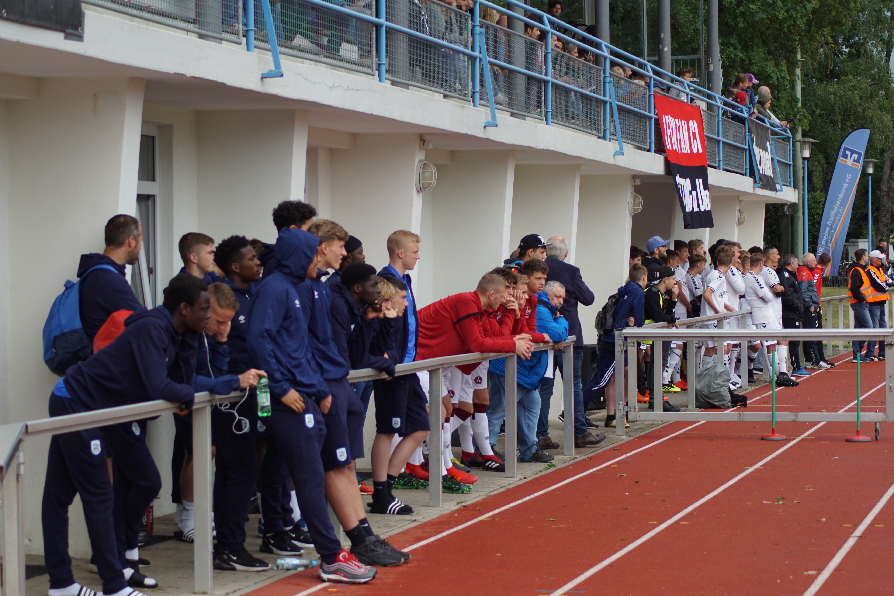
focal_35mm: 105
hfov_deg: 19.5
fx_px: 2607
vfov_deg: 13.0
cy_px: 298
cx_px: 447
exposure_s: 1/200
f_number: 4.5
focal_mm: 70
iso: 100
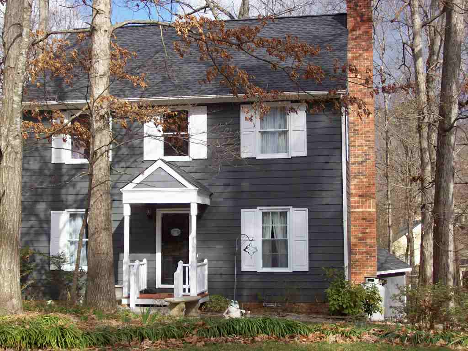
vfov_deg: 26.1
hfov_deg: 34.3
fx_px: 757
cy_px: 176
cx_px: 234
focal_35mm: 56
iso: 80
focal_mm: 9.4
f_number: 3.4
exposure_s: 1/805
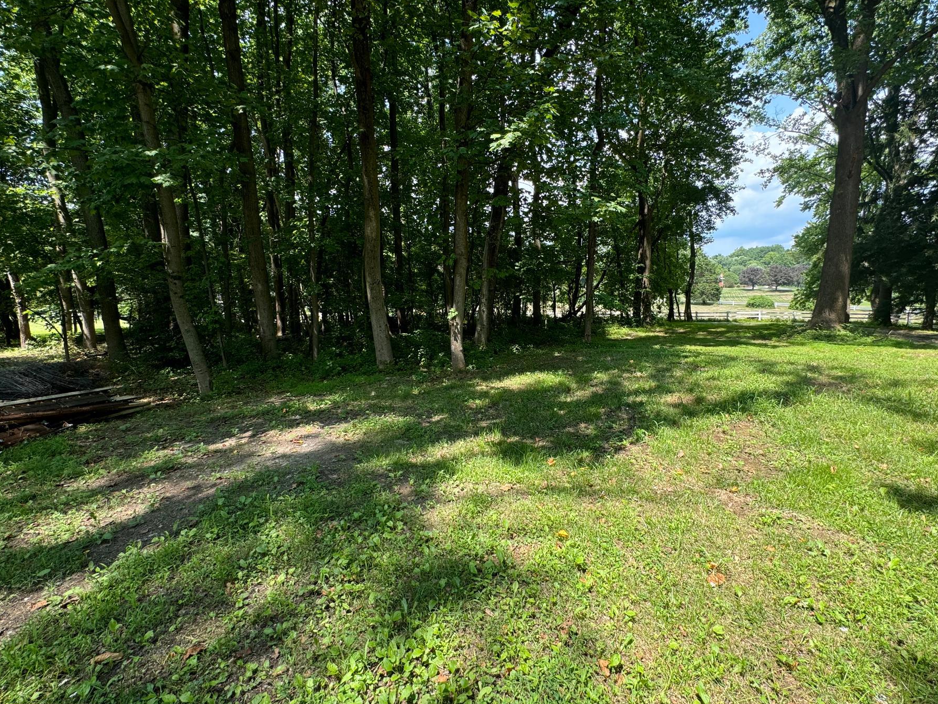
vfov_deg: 78.1
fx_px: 434
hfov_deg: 94.4
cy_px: 346
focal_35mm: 16
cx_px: 499
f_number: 2.2
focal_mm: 2.22
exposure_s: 1/263
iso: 40
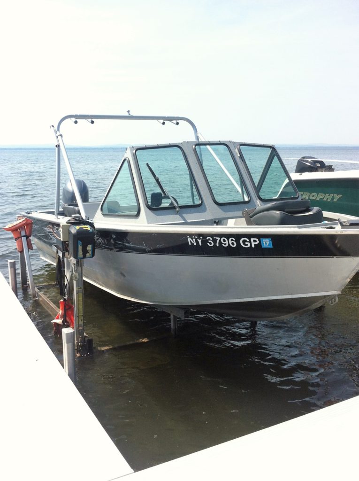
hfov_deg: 40.6
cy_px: 240
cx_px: 180
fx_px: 485
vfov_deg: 52.7
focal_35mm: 35
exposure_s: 1/862
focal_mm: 3.85
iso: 80
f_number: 2.8
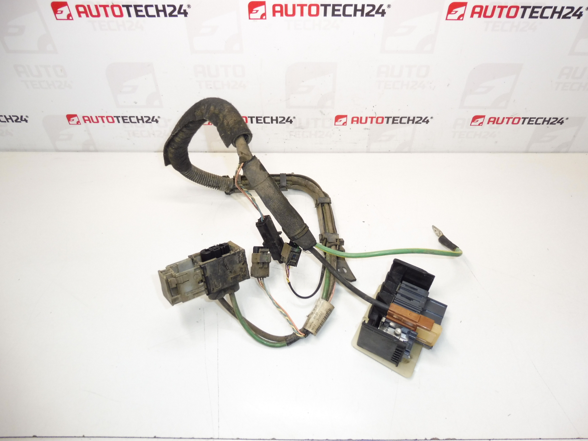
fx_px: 408
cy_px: 220
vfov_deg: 56.8
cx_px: 294
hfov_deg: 71.6
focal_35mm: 24
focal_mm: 4.3
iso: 200
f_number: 3.5
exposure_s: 1/80
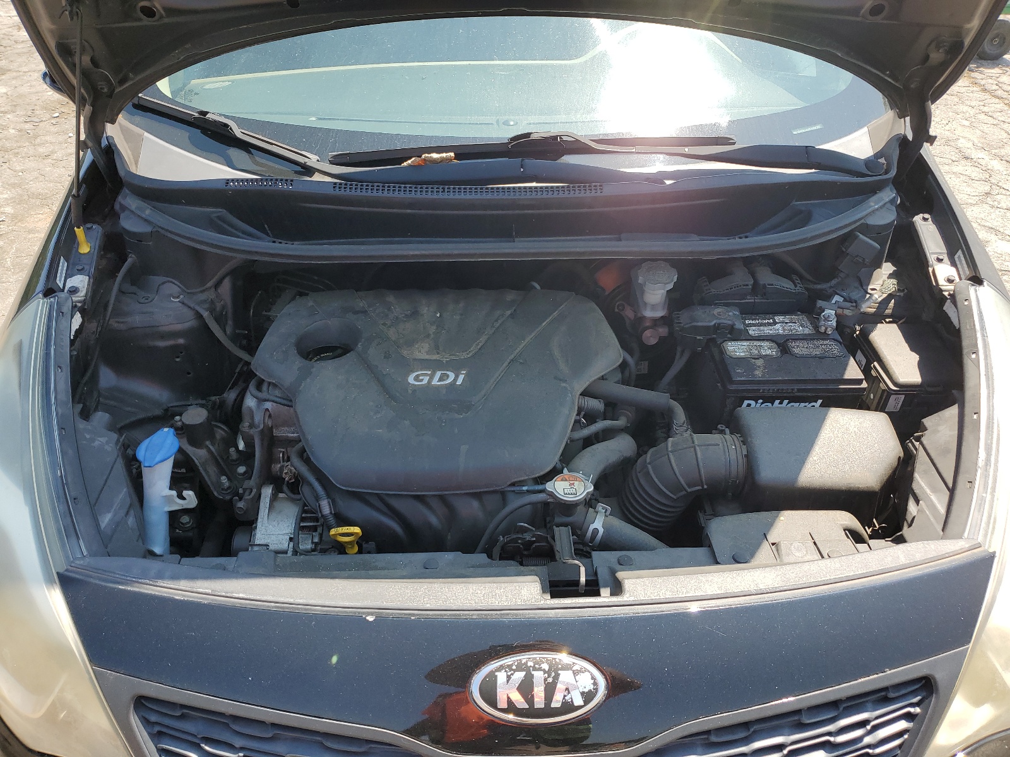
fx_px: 759
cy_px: 378
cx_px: 505
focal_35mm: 26
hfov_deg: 67.3
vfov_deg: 53.1
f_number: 1.5
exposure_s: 1/1000
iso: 50
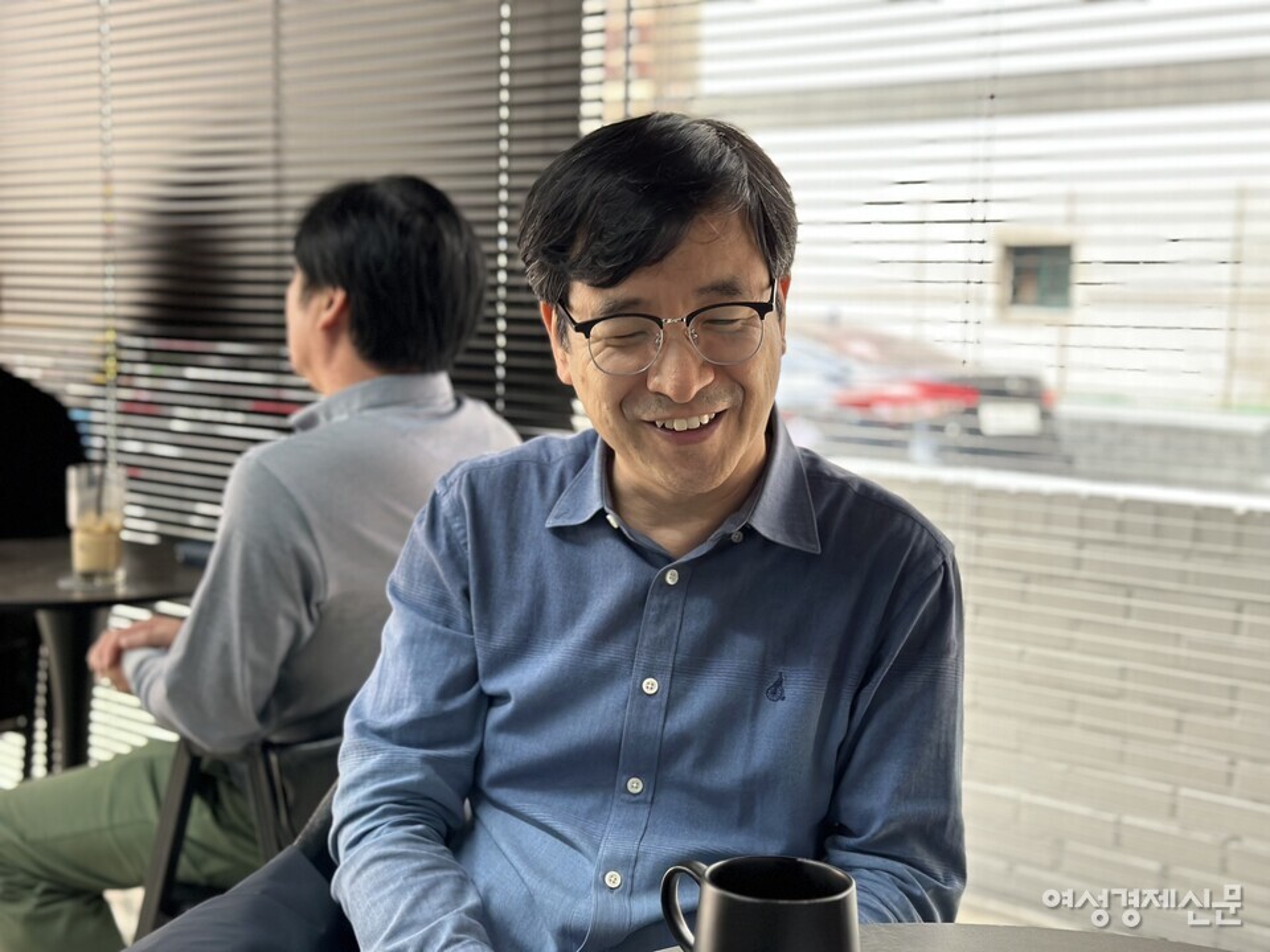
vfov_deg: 30.3
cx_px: 635
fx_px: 1761
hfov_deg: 39.7
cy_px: 476
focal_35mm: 48
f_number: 1.78
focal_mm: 6.86
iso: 125
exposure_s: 1/60
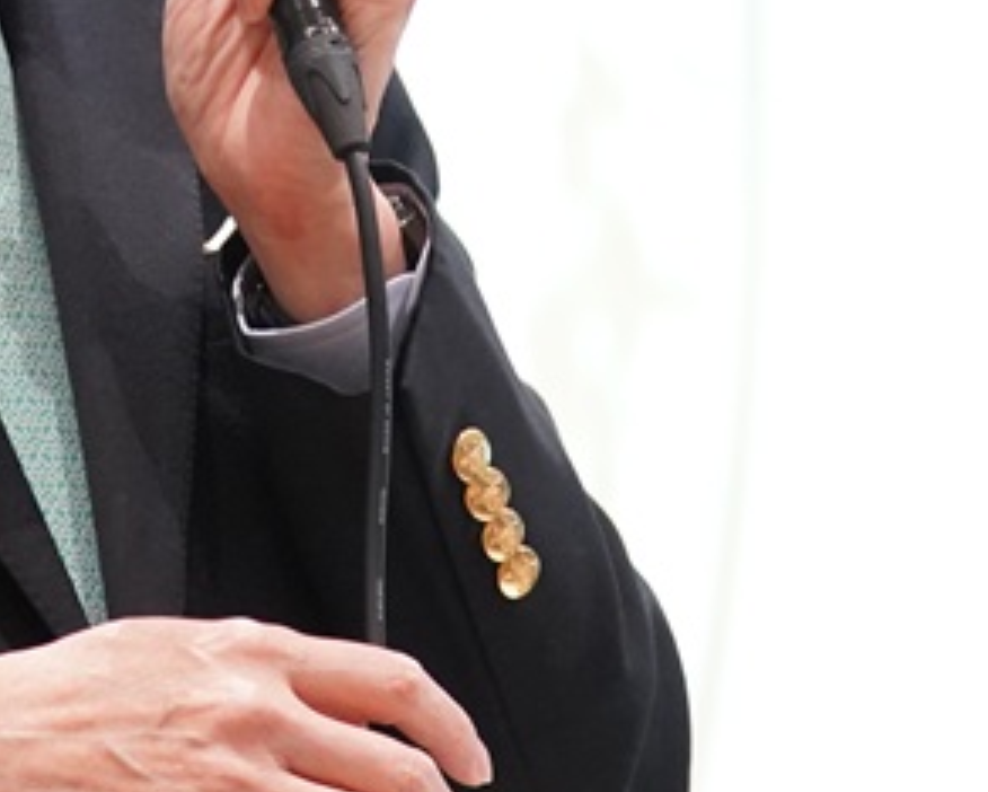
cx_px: 132
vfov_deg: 3.8
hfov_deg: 4.8
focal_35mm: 405
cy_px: -88
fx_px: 11851
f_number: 4
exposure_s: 1/125
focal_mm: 105
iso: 4000
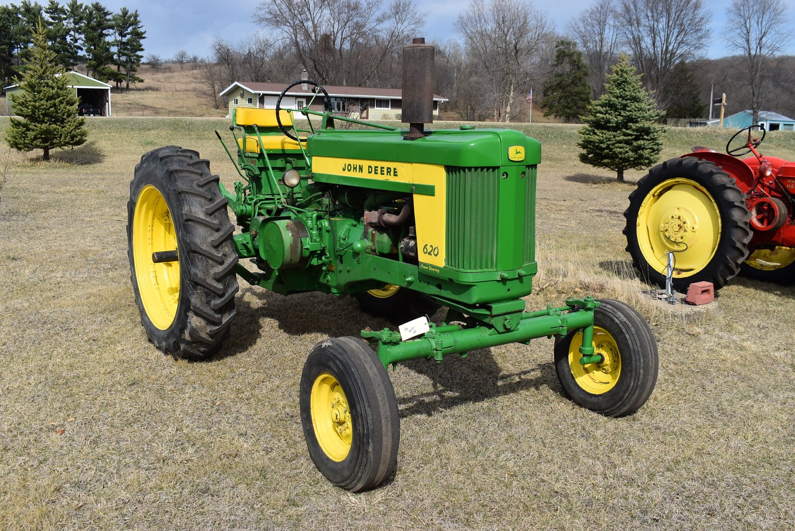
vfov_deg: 36.9
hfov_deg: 53.1
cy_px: 266
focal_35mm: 36
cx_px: 398
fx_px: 796
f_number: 9
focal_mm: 24
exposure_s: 1/320
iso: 100
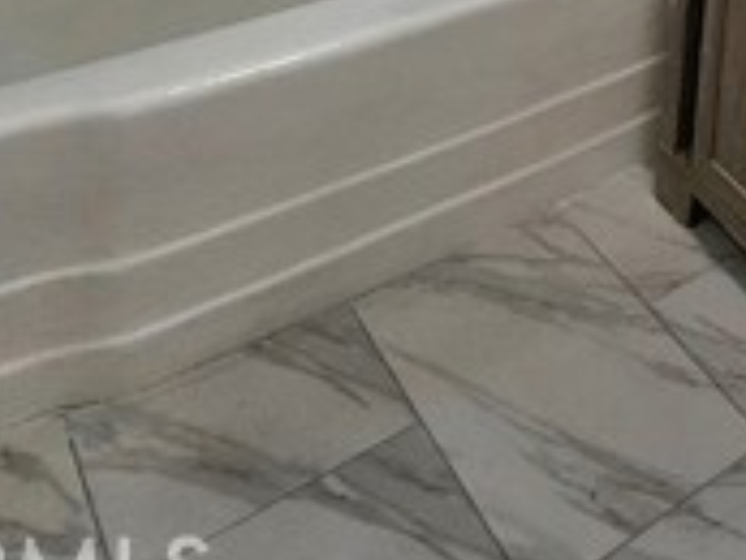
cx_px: 1031
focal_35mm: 48
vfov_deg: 21.8
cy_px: -396
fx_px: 1035
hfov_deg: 29.5
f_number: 2.2
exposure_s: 1/120
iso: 80
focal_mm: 2.2
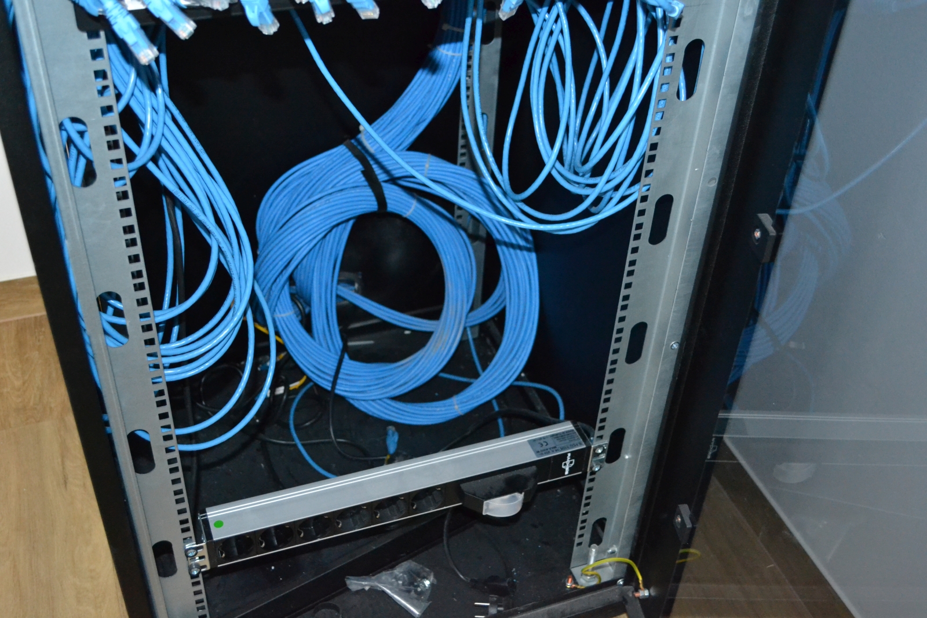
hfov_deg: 49.5
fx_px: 1004
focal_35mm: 39
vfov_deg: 34.2
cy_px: 309
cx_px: 464
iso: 3200
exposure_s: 1/60
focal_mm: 26
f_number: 4.2
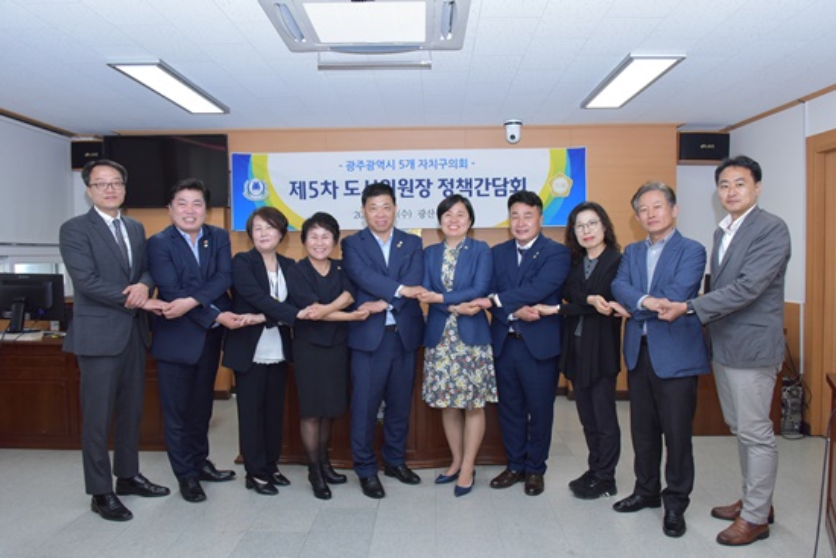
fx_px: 650
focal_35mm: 28
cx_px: 418
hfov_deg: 65.5
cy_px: 279
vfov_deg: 46.4
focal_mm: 28
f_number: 8
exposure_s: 1/125
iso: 3200
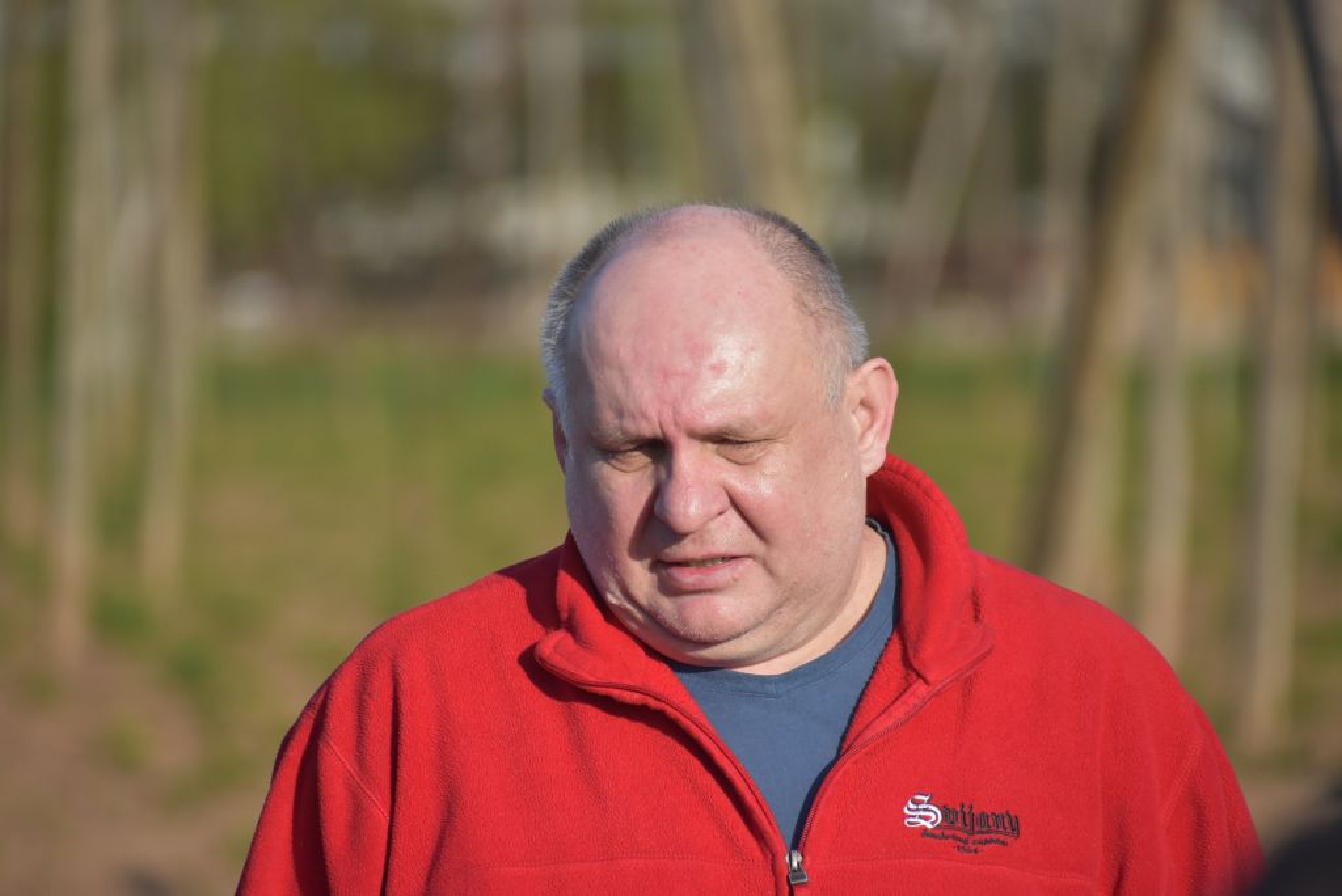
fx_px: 16784
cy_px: 448
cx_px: 671
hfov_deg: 4.6
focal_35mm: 450
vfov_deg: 3.1
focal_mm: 300
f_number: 6.3
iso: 800
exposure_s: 1/2500
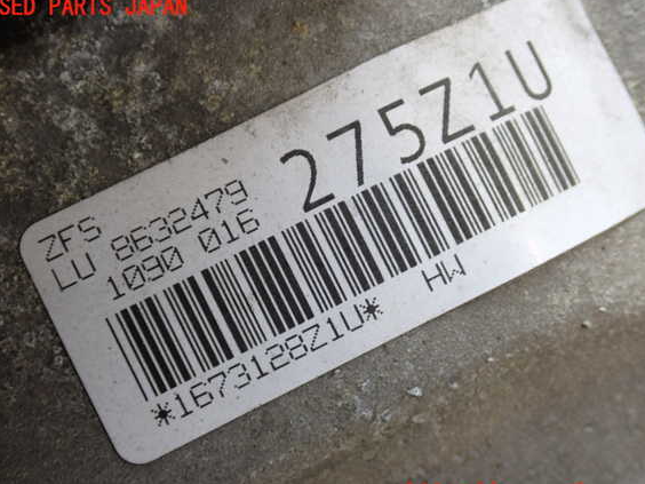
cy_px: 251
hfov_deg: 38.2
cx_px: 322
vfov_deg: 29.1
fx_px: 932
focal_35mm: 50
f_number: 3.1
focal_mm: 8.4
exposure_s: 1/125
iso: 200
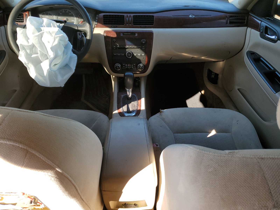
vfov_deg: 53.1
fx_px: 210
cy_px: 105
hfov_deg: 67.3
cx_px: 140
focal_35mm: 26
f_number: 1.5
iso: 50
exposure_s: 1/312
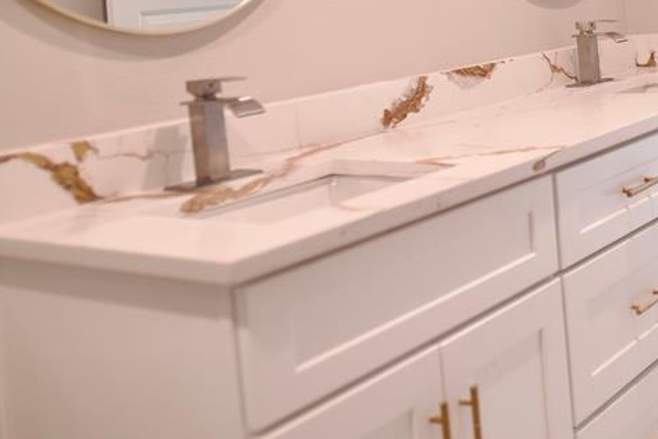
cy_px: -31
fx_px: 950
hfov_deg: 35.9
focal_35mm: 52
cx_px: 594
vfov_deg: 24.4
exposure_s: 1/50
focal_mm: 16
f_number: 1.4
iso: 80
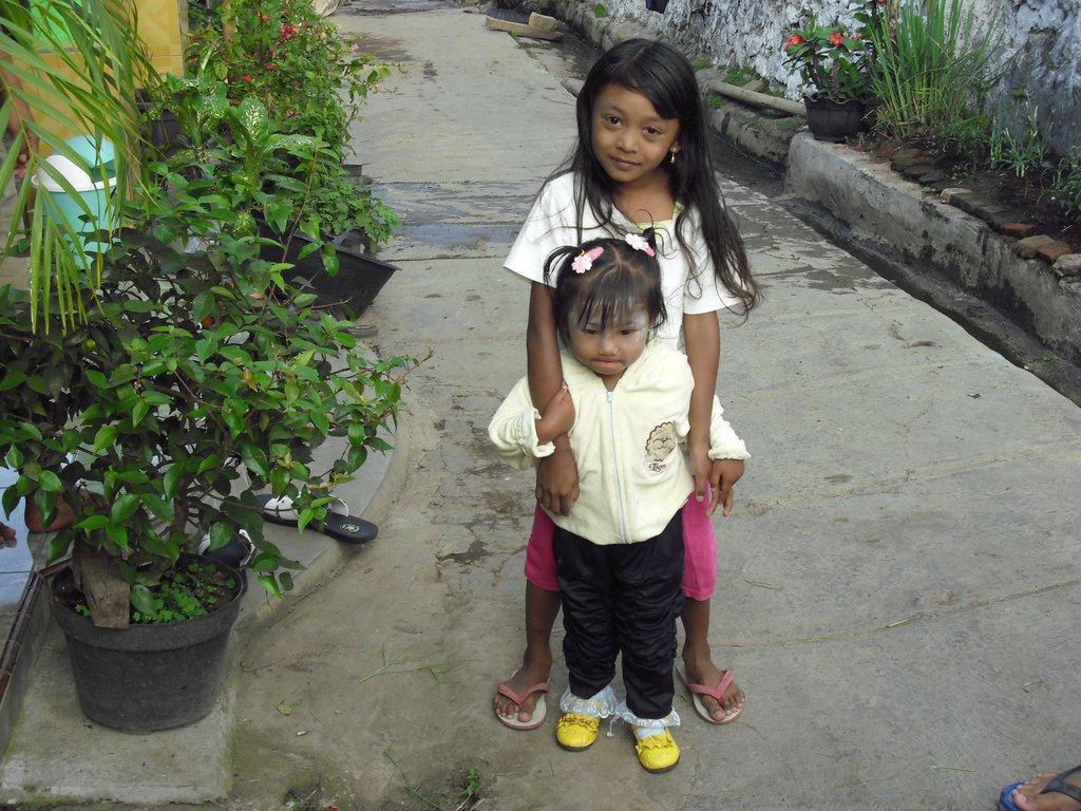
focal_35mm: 55
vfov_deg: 26.6
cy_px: 406
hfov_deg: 34.9
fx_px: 1718
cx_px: 540
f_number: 3.4
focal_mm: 9
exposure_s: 1/100
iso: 100
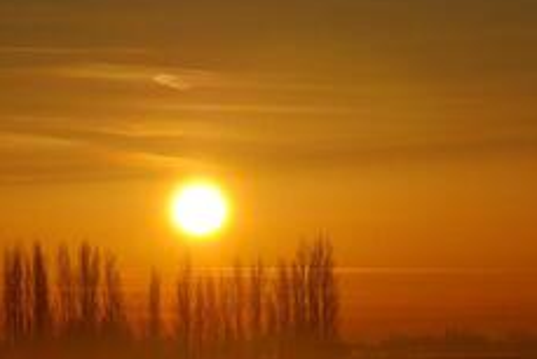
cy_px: 345
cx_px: 197
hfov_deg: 6.1
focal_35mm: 338
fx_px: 5045
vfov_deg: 4.1
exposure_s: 1/1250
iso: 200
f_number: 11
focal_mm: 112
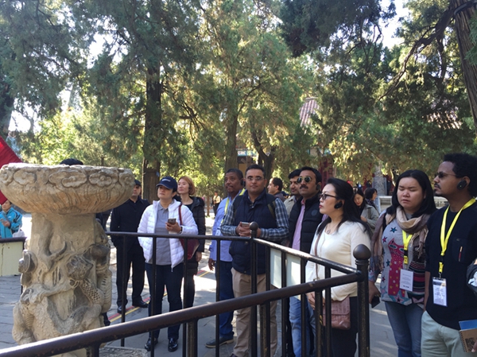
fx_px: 399
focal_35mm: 29
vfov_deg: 48.2
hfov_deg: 61.7
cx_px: 238
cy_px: 178
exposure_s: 1/60
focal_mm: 4.15
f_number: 2.2
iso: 32
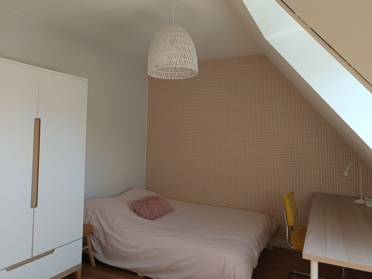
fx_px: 279
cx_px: 186
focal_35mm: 26
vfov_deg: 53.0
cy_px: 131
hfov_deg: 67.3
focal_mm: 5.31
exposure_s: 1/100
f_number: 1.7
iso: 99
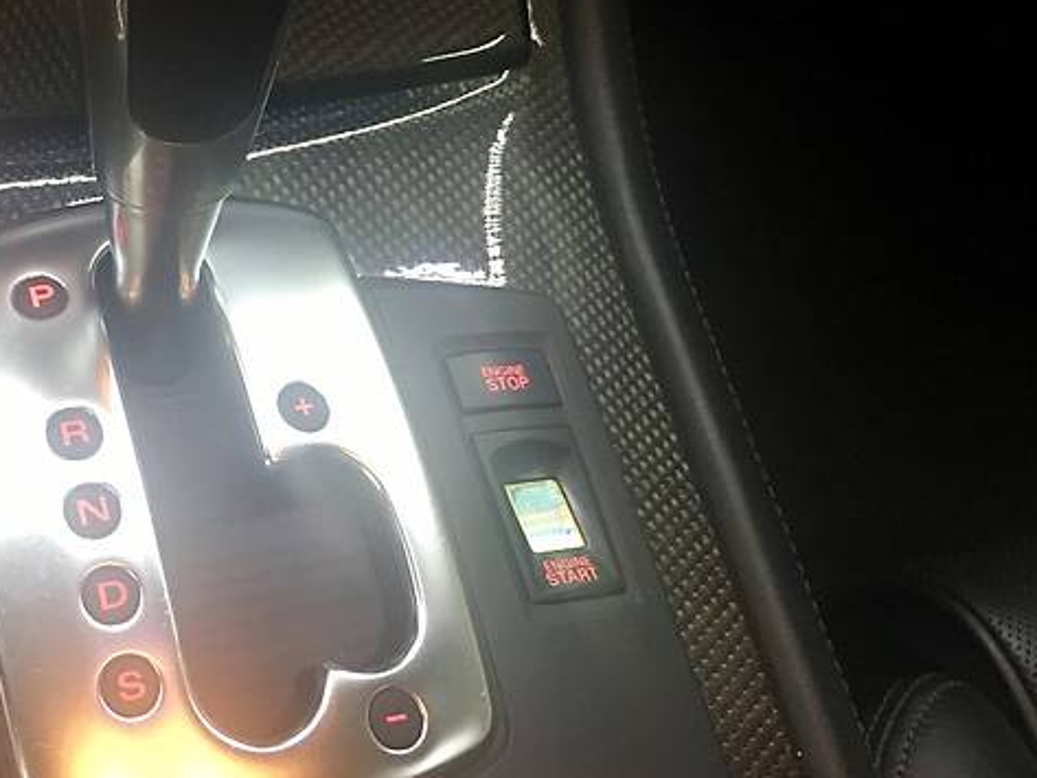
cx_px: 164
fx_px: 1468
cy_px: 228
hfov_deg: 37.1
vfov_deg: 29.4
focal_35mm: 49
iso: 100
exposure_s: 1/17
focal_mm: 4.2
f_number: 2.2
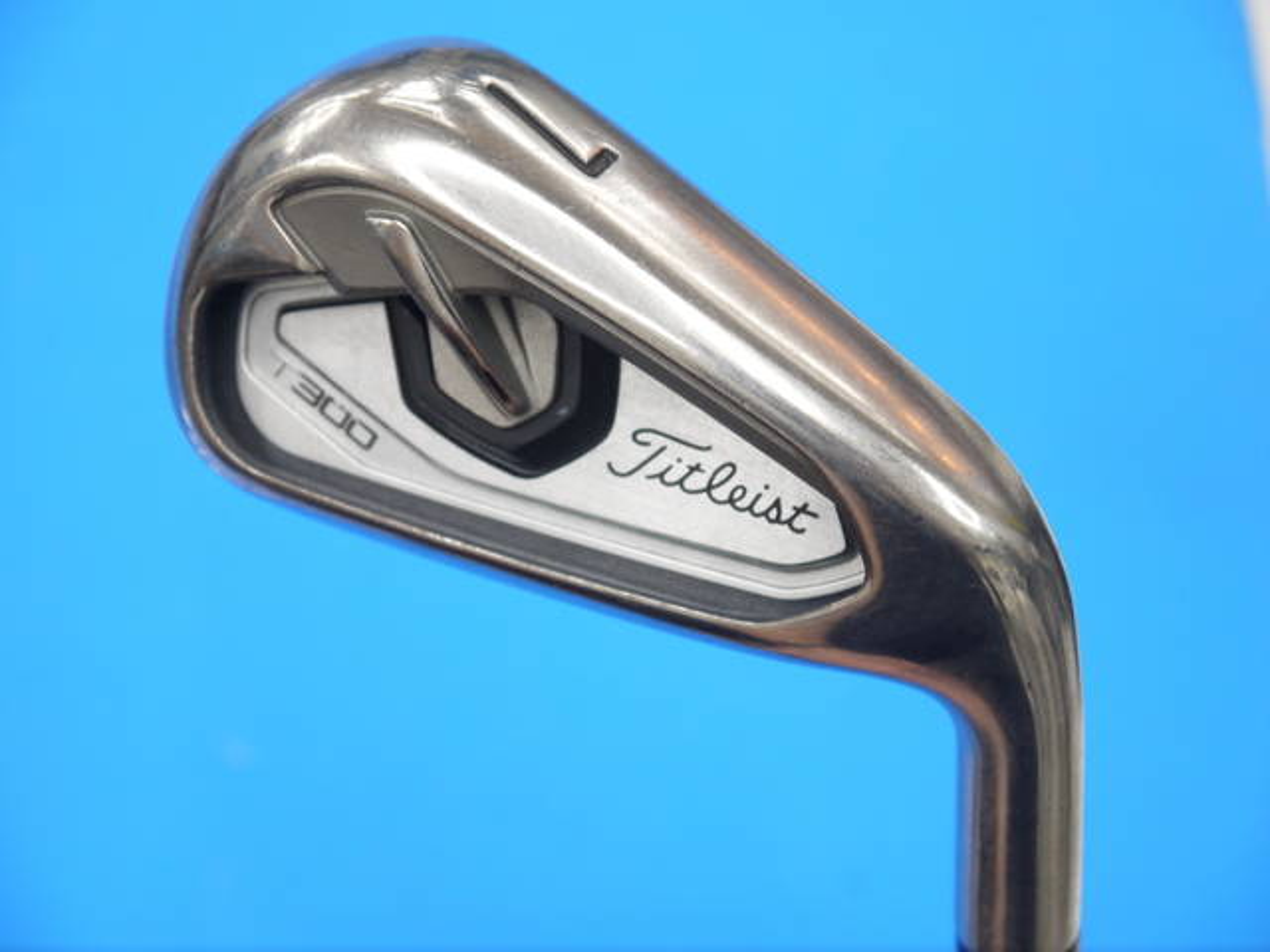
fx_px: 3082
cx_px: 635
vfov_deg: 17.6
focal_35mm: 84
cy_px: 476
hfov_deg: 23.3
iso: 500
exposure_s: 1/80
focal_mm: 42
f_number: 5.6
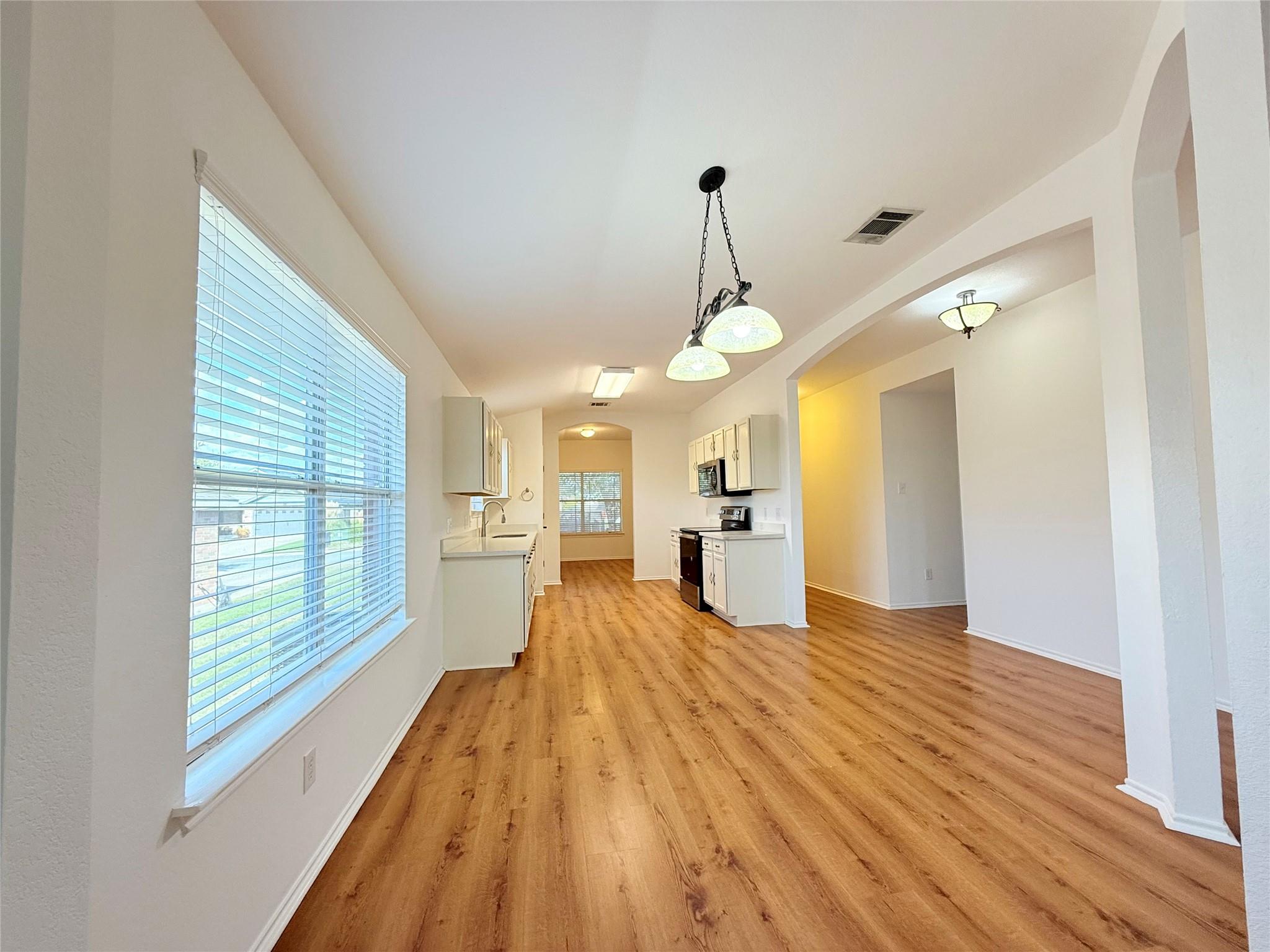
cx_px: 635
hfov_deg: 102.1
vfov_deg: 85.7
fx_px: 514
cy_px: 476
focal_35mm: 14
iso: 160
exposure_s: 1/120
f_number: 2.2
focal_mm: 2.22
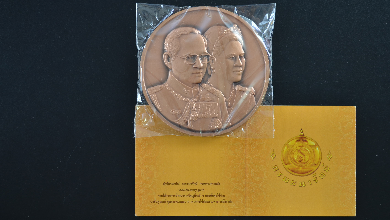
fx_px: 616
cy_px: 101
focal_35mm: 60
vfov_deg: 20.2
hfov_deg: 35.1
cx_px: 210
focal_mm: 35
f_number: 5
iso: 160
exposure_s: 1/8
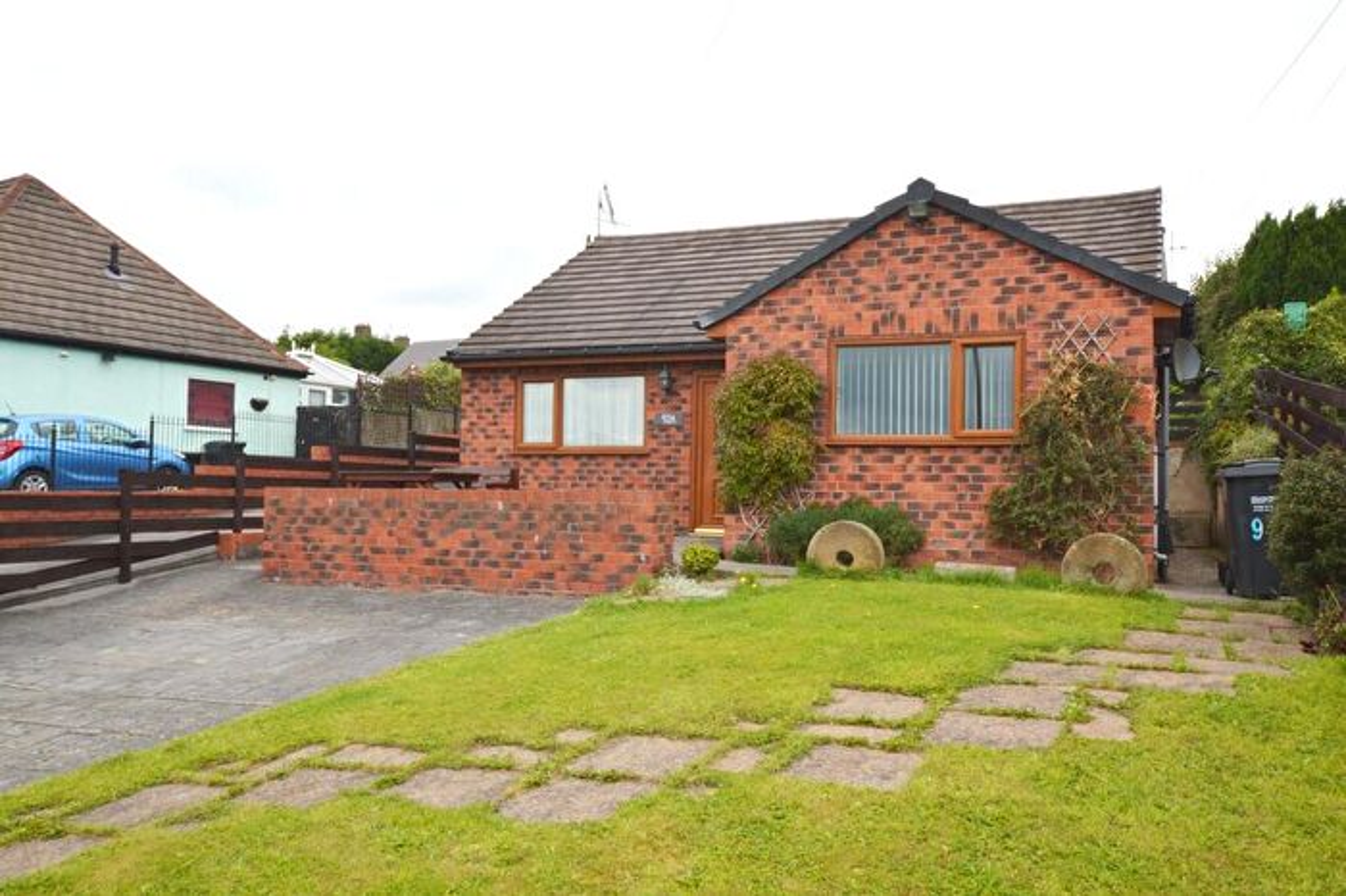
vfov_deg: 43.6
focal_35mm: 30
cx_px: 673
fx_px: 1121
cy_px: 448
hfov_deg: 62.0
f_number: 22
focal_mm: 20
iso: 180
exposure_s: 1/30
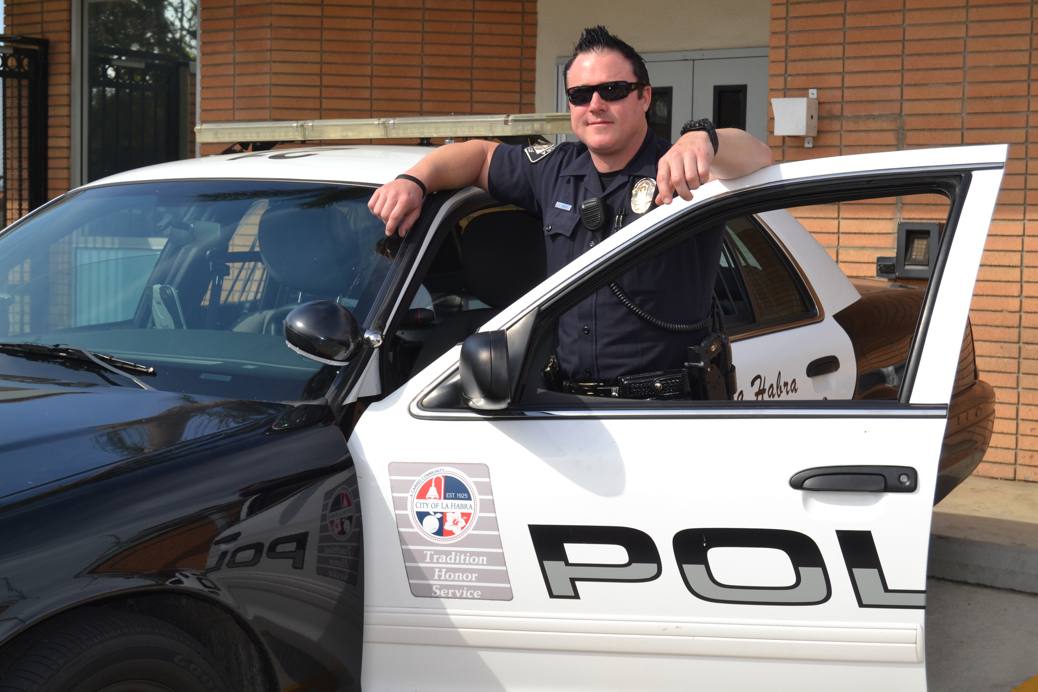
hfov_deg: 33.4
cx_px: 519
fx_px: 1730
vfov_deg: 22.6
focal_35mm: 60
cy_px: 346
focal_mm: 40
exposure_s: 1/200
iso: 100
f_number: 9
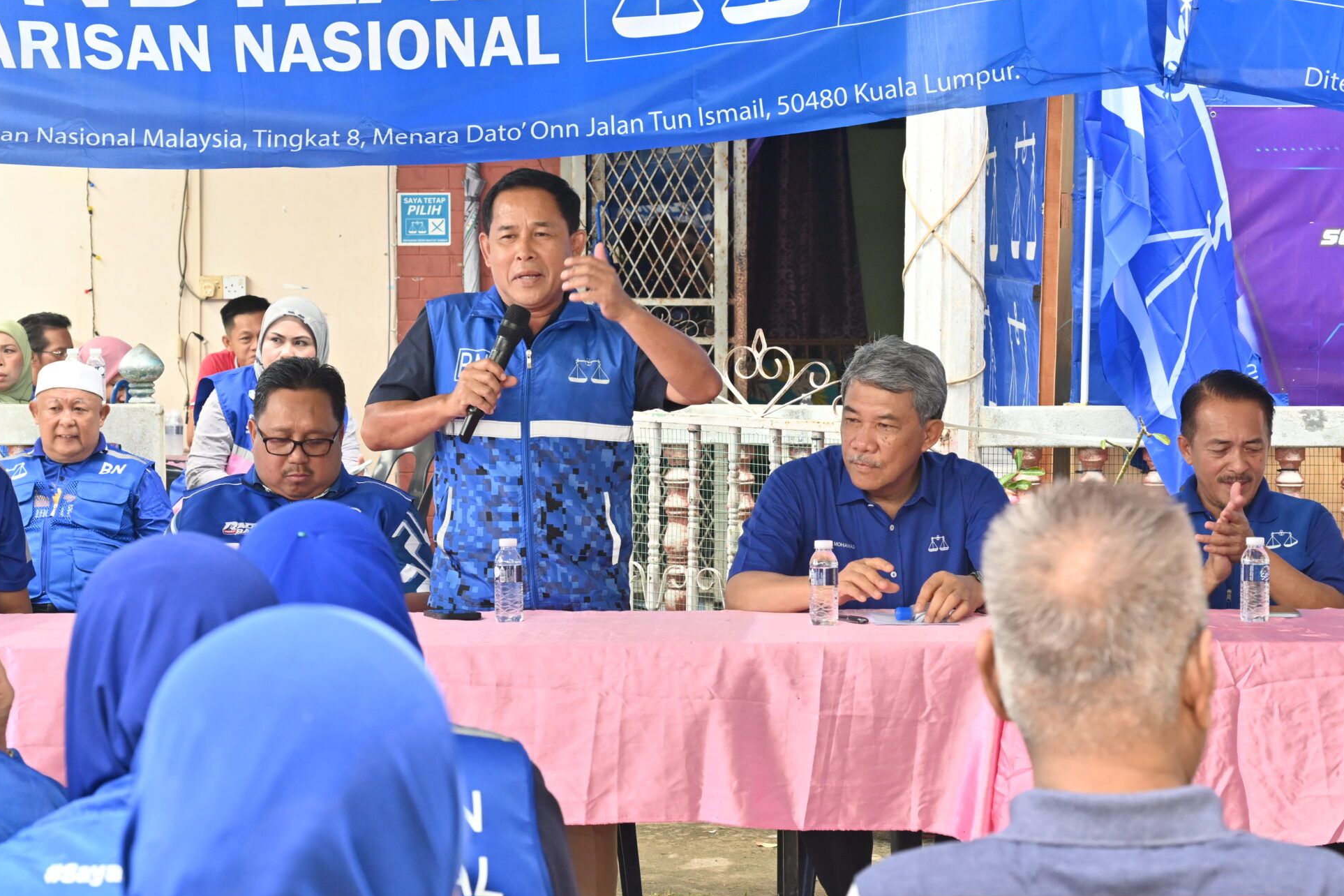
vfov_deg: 16.9
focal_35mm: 81
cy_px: 457
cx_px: 693
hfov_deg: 25.1
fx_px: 3024
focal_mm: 52
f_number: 6.3
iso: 800
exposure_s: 1/200
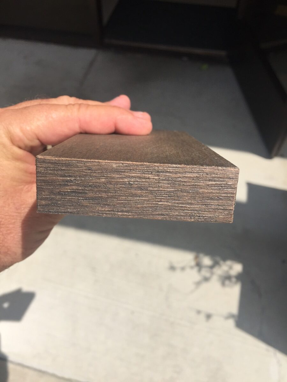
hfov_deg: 48.2
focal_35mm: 29
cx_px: 144
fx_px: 321
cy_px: 191
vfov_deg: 61.7
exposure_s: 1/2326
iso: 32
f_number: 2.2
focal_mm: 4.15
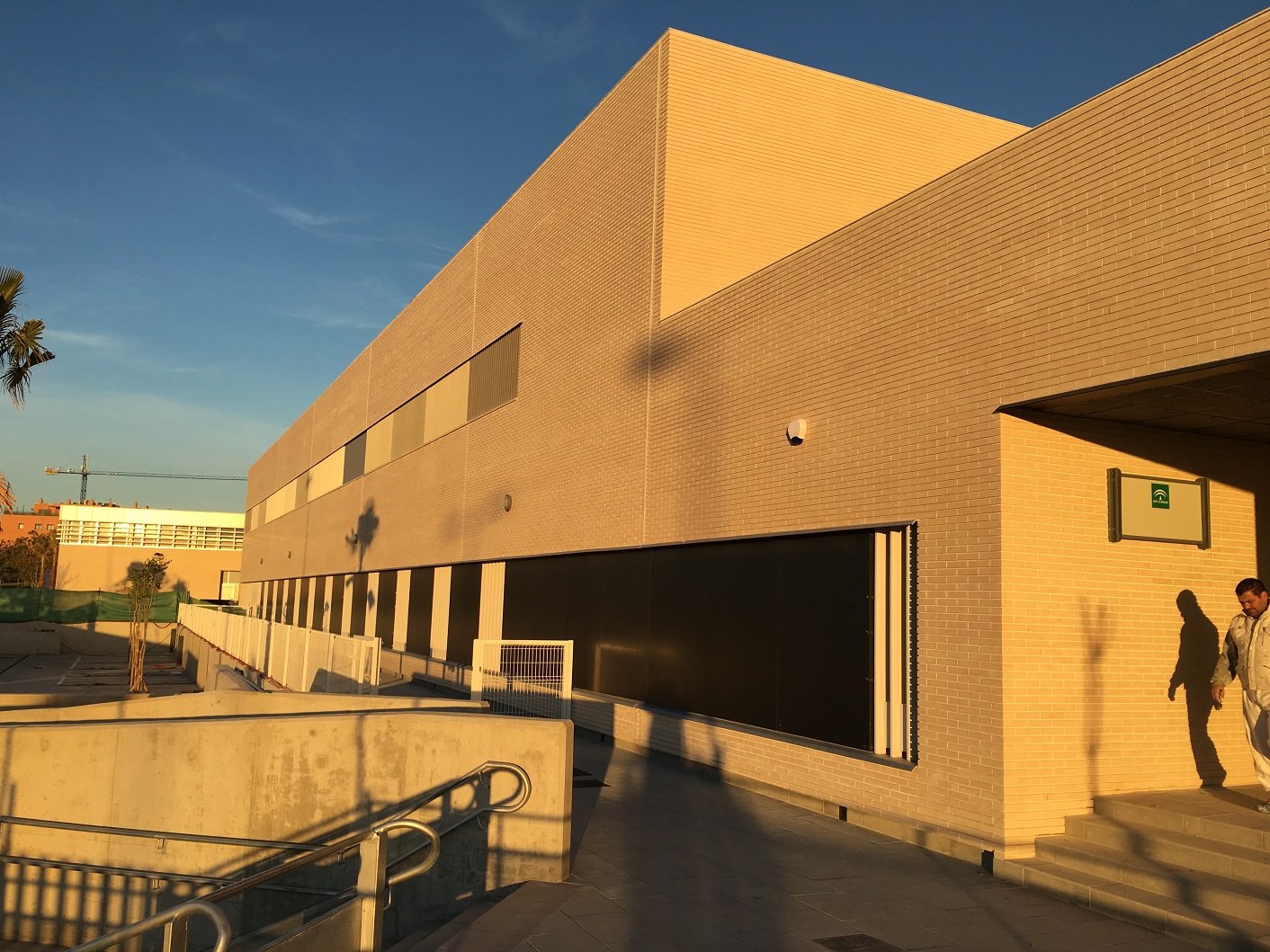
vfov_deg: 48.2
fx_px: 1064
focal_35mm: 29
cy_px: 476
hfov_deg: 61.7
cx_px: 635
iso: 25
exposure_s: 1/938
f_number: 2.2
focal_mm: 4.15
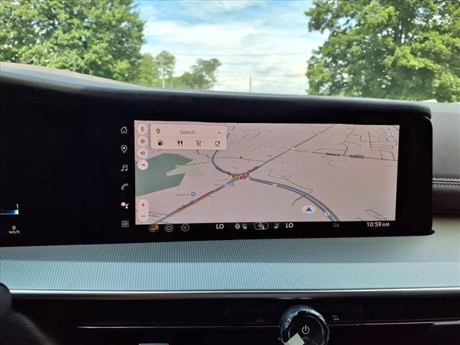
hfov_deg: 65.3
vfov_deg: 51.4
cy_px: 172
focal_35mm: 27
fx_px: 359
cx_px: 230
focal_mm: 3.58
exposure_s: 1/526
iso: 40
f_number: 1.9
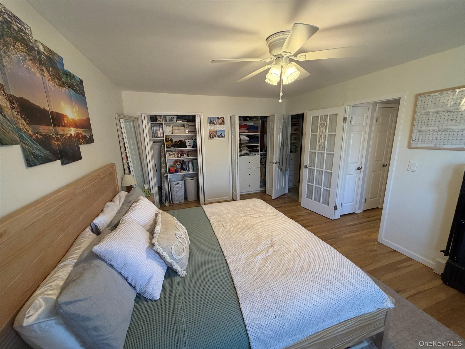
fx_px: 188
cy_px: 174
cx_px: 232
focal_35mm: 14
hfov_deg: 102.1
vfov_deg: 85.7
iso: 160
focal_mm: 2.22
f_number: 2.2
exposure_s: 1/60
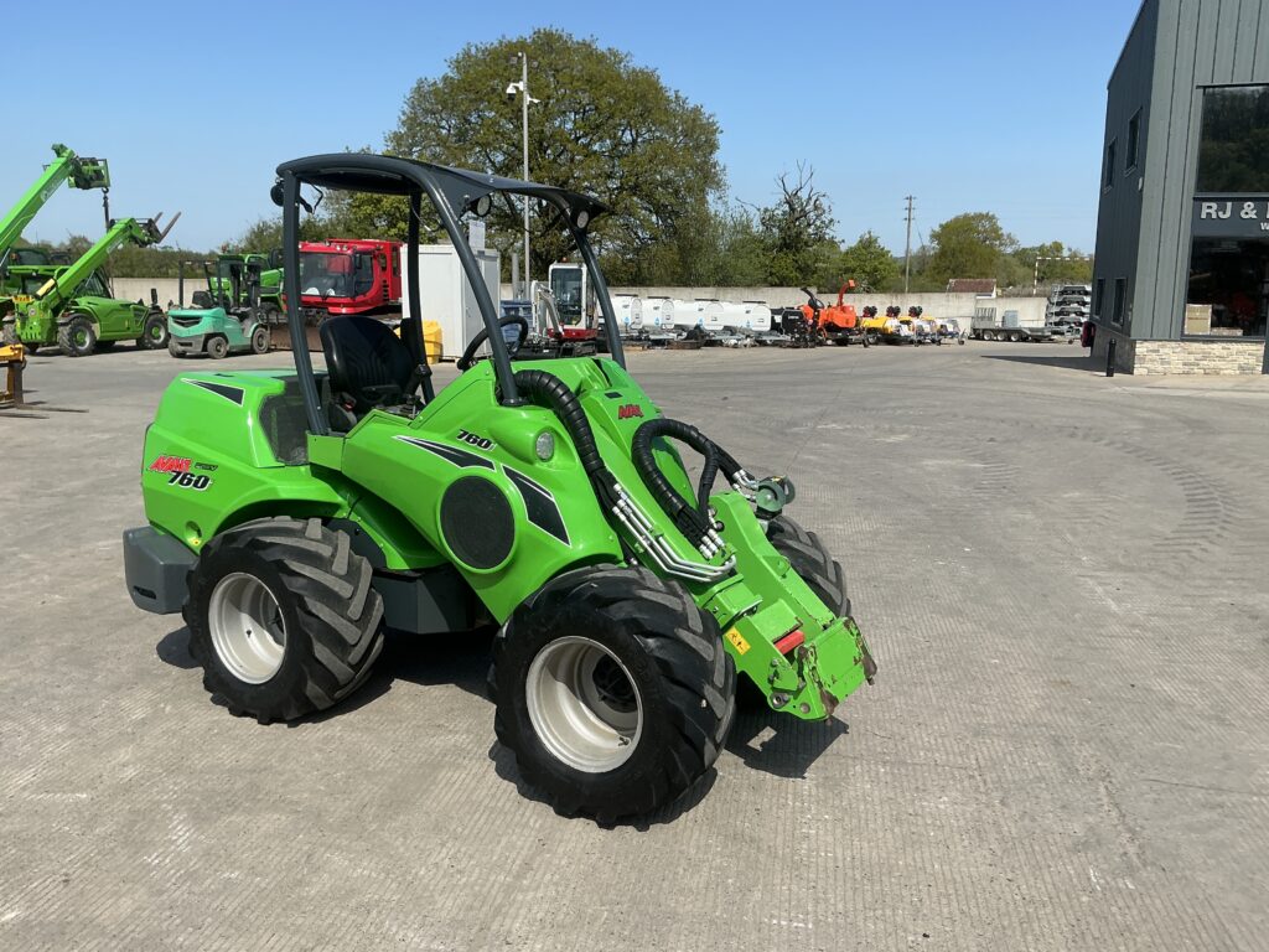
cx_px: 634
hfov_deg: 63.4
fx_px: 1026
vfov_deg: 49.7
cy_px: 476
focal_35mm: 28
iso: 25
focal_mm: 3
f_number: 1.8
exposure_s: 1/1984
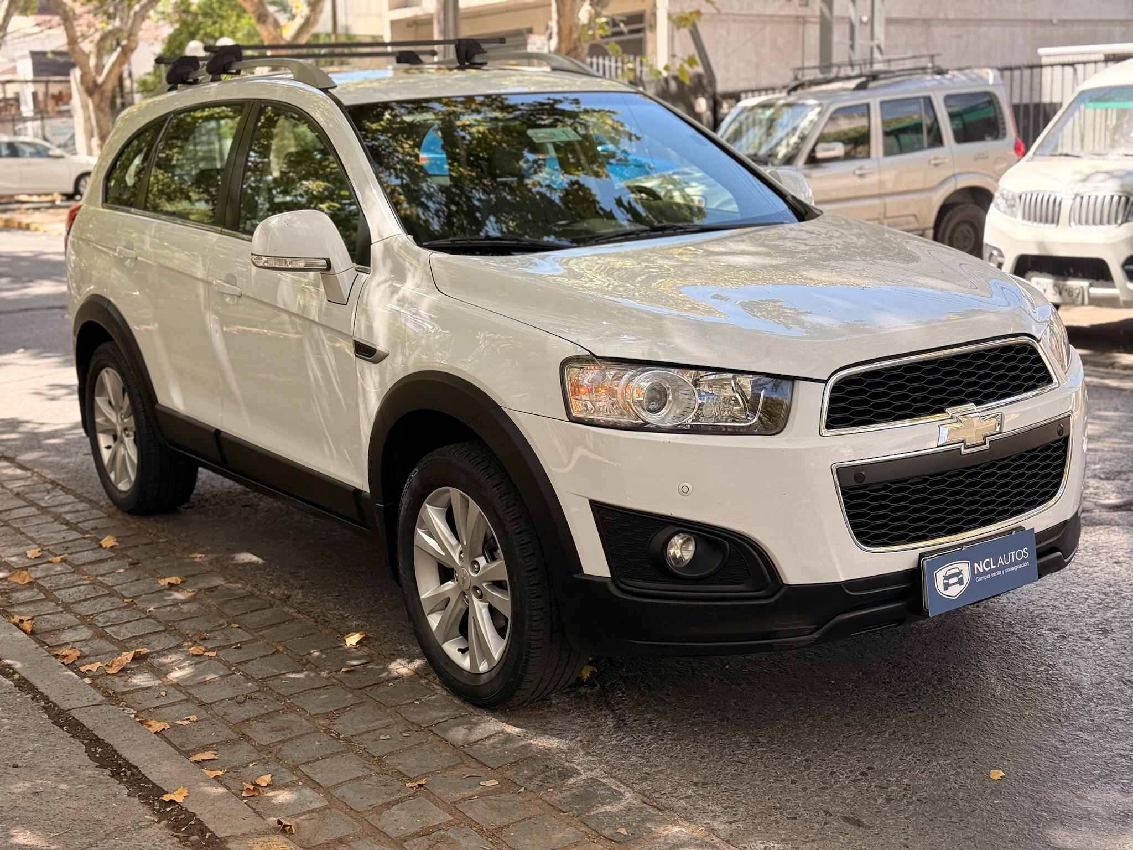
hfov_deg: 39.7
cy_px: 425
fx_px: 1571
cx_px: 566
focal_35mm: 48
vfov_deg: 30.3
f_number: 1.78
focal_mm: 6.76
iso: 64
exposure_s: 1/596
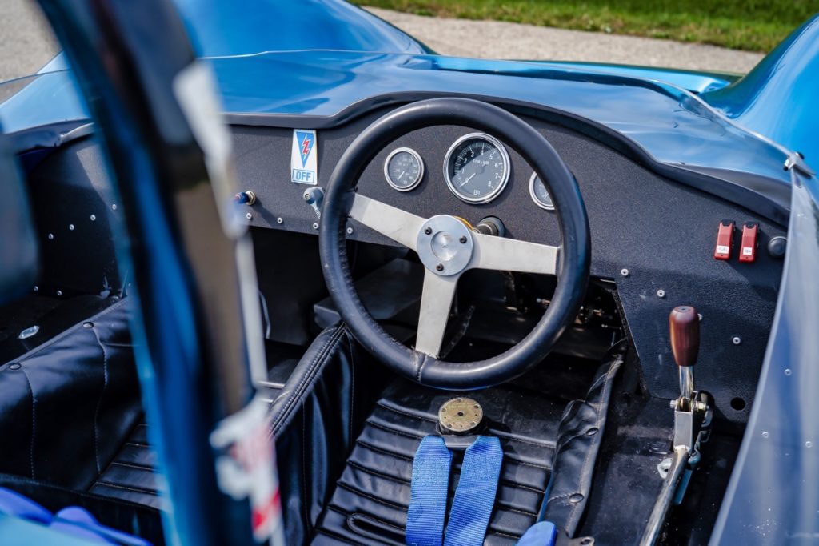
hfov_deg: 48.5
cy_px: 273
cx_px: 410
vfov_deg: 33.4
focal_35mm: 40
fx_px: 910
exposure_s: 1/250
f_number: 5
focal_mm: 40
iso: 100
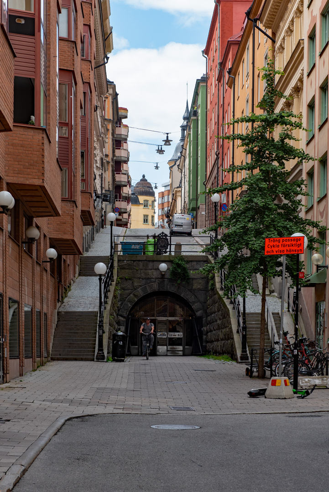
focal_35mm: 70
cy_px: 246
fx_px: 959
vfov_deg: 28.8
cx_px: 164
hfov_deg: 19.5
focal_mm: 70
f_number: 8
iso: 320
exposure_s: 1/400
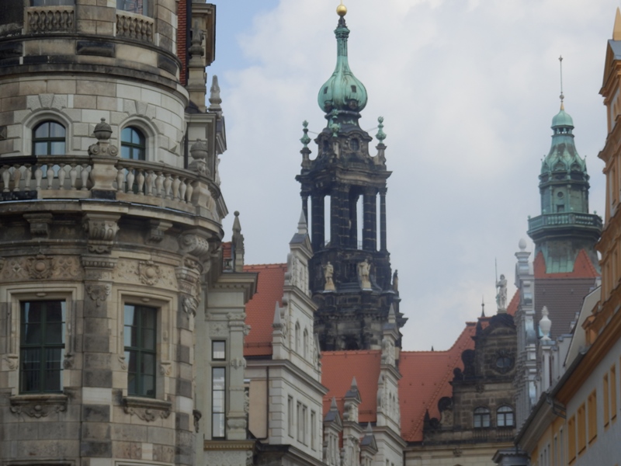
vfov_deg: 11.6
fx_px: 2296
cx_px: 310
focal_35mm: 128
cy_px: 233
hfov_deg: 15.4
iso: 80
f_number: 5.3
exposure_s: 1/400
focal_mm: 22.9
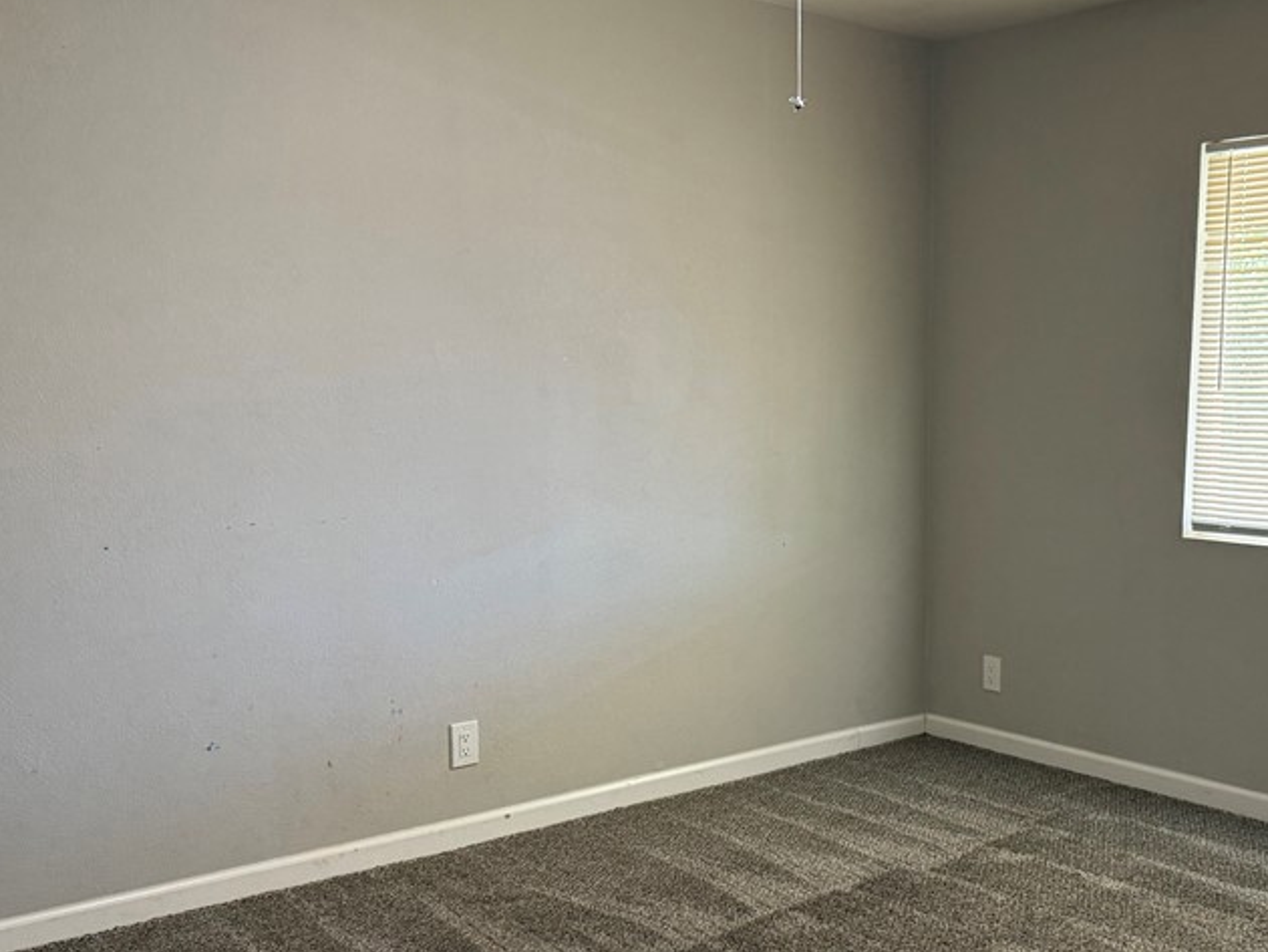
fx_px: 1429
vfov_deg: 36.8
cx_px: 886
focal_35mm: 39
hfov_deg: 46.8
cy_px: 547
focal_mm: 6.76
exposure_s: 1/60
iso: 250
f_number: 1.78
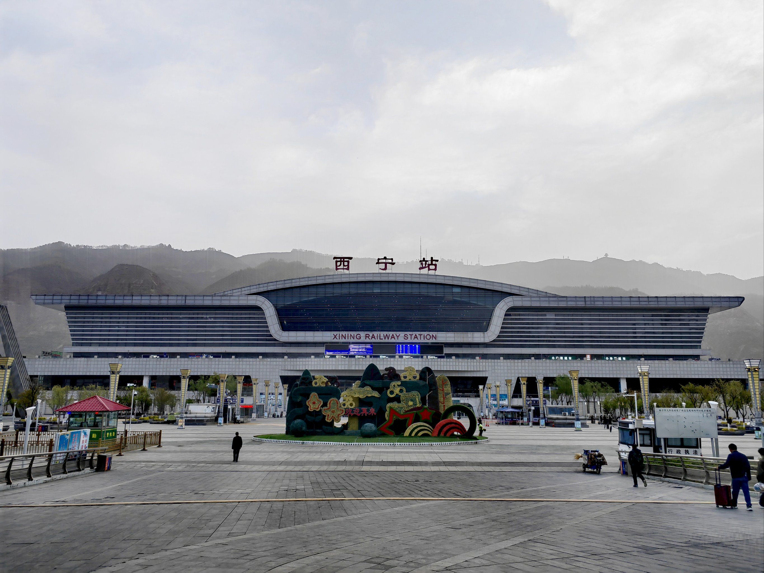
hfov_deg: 65.3
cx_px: 382
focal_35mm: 27
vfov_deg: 51.4
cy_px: 286
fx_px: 596
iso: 50
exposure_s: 1/714
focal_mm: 5.54
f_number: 1.8
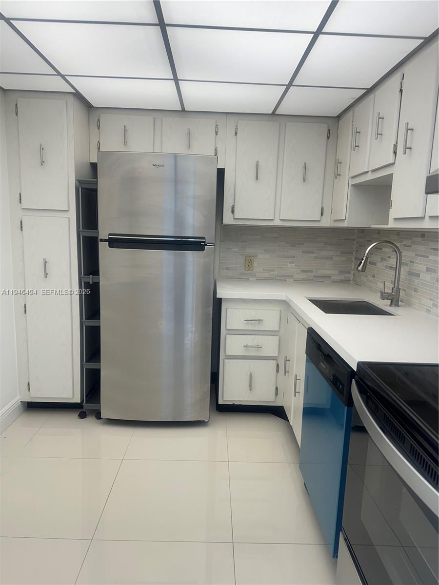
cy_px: 292
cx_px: 220
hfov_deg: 56.8
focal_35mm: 24
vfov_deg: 71.6
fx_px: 406
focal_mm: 6.86
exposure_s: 1/120
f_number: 1.78
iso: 80
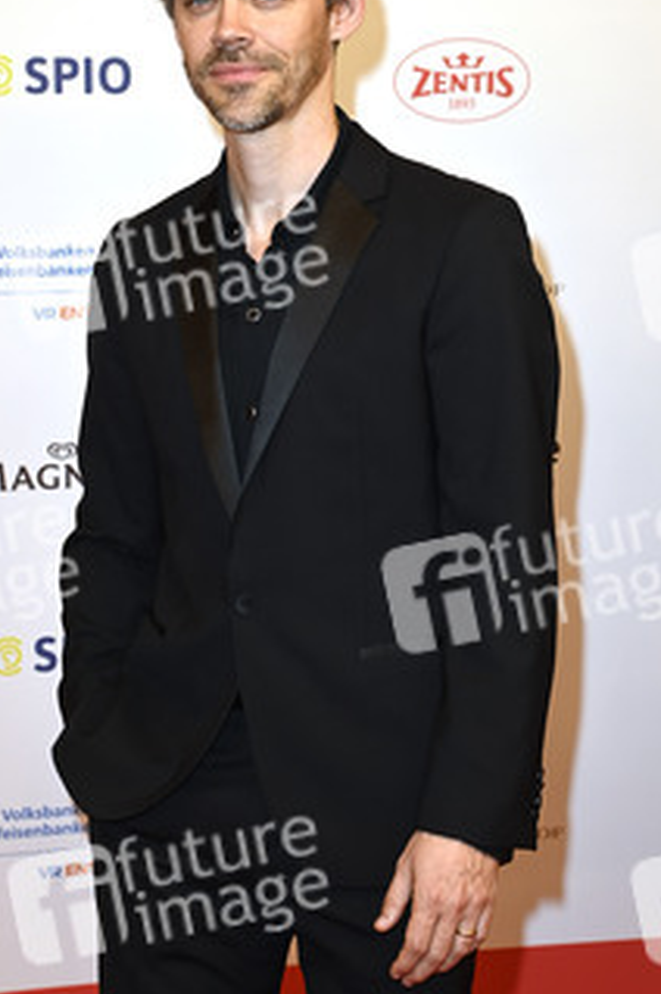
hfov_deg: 14.5
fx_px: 2594
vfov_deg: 21.7
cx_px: 259
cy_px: 424
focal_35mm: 94
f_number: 7.1
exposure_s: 1/200
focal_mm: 75
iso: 640
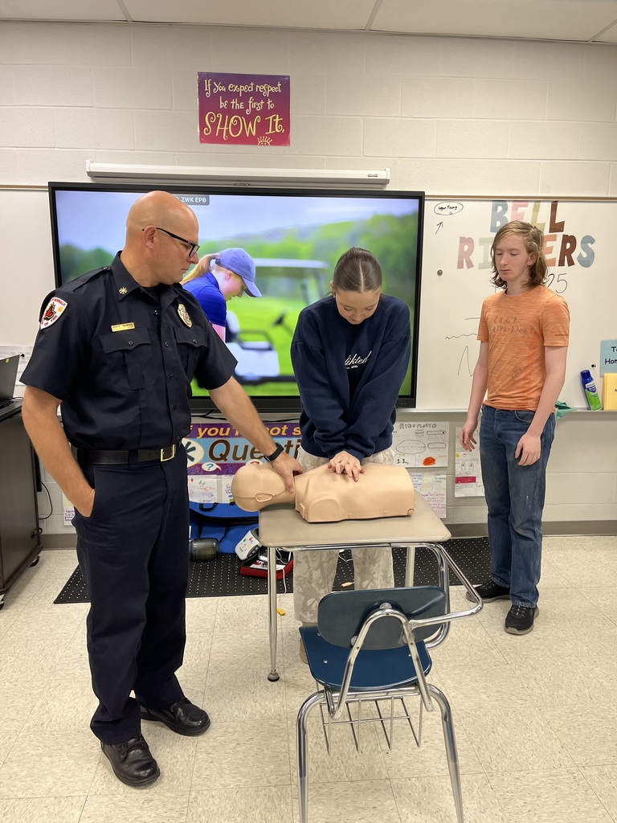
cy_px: 412
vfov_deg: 67.3
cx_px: 308
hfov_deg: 53.1
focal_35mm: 26
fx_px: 618
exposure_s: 1/60
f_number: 1.6
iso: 64
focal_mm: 5.1
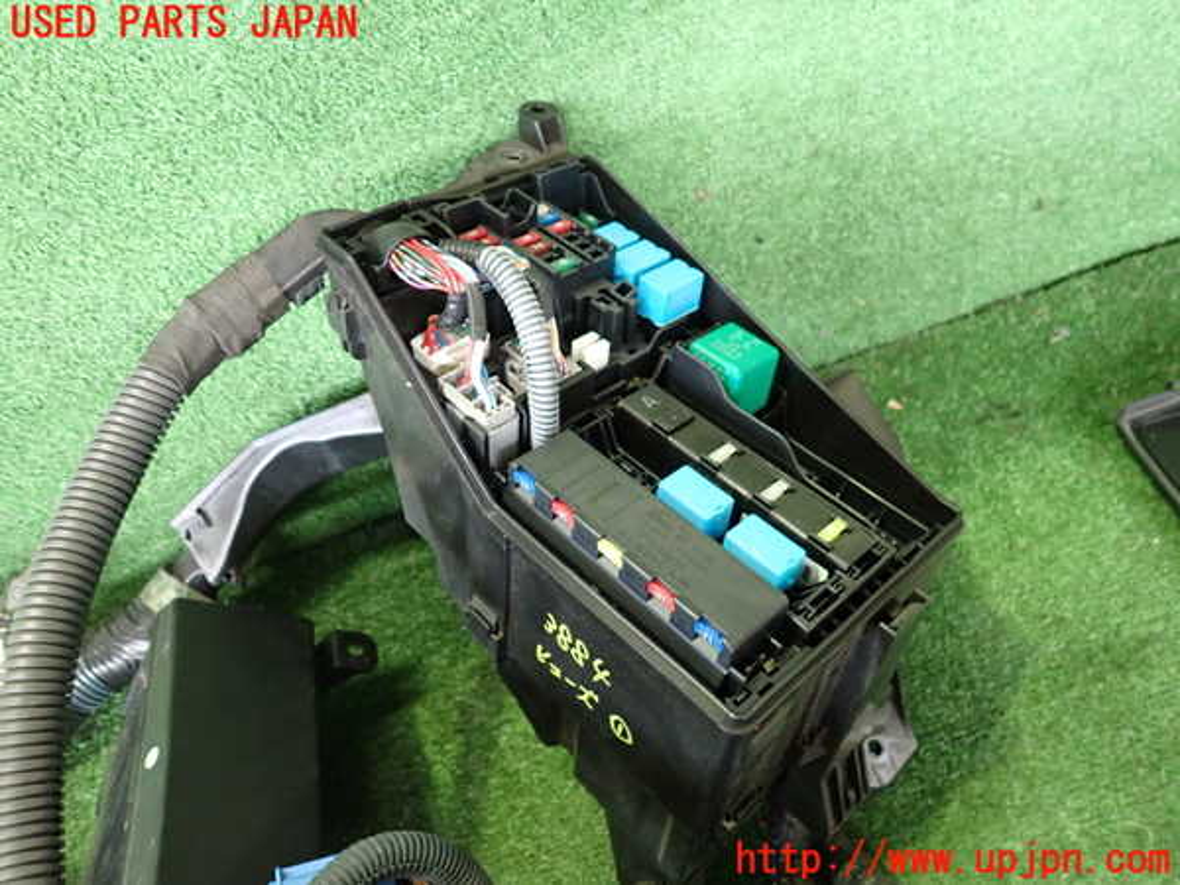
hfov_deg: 69.4
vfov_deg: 54.9
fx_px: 852
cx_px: 590
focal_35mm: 25
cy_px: 442
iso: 640
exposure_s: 1/30
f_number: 2
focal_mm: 4.5
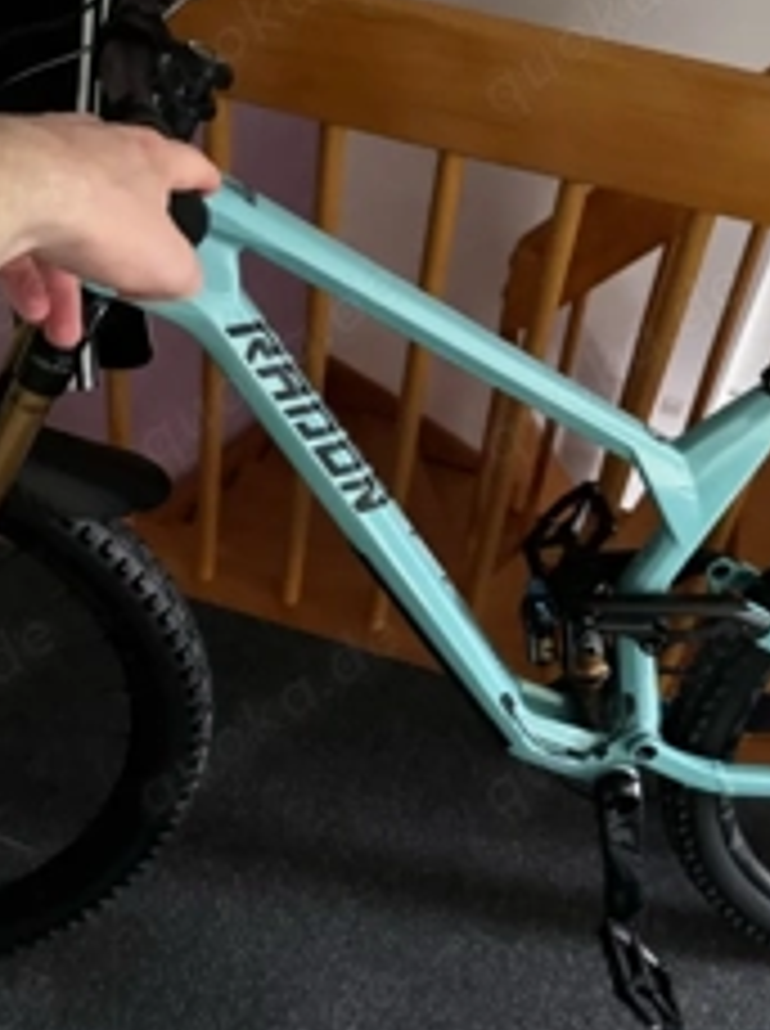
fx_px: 1249
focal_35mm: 42
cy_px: 414
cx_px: 365
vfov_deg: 44.6
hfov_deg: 34.3
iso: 1000
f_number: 1.78
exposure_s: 1/32
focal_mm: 6.76
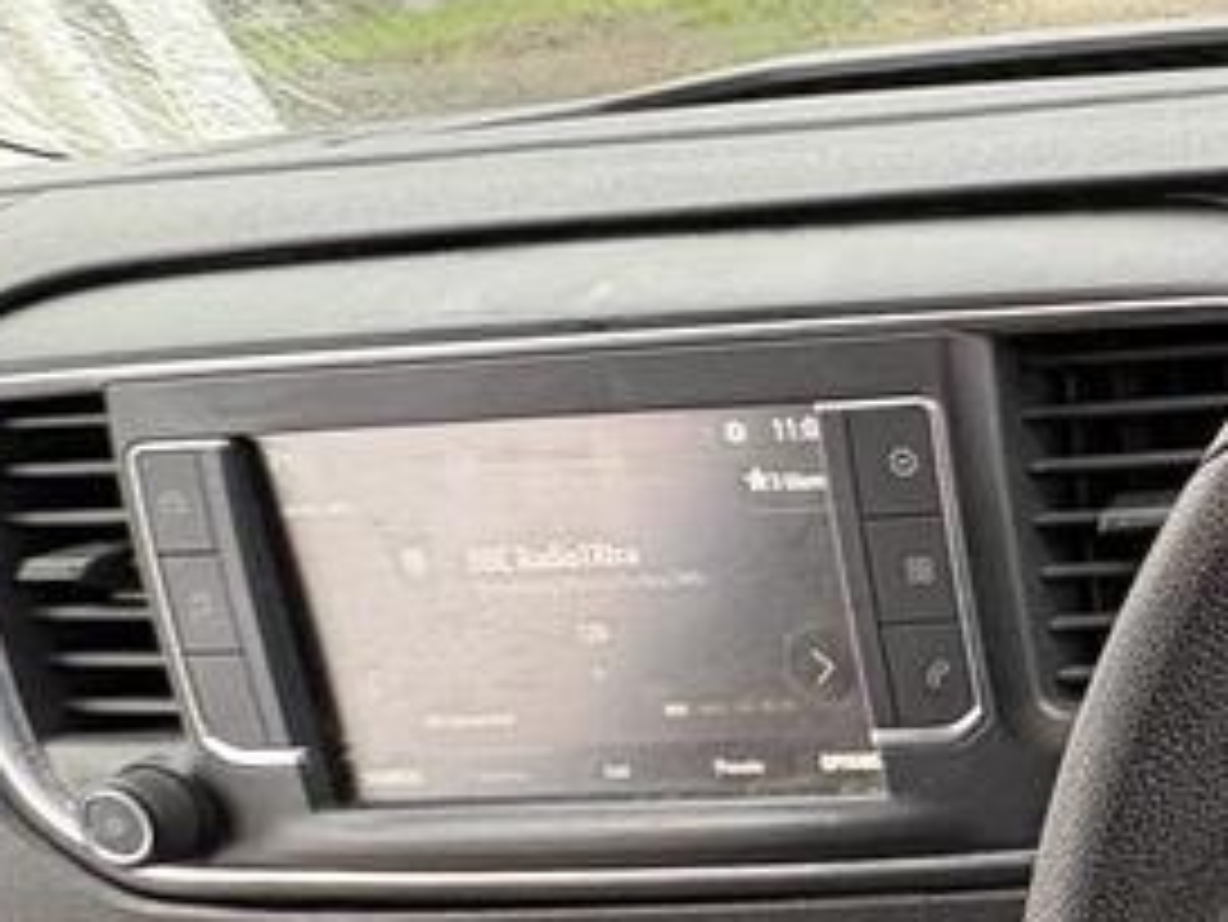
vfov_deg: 31.1
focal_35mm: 46
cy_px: 670
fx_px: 1633
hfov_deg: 27.2
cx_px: 1885
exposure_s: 1/60
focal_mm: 2.22
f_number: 2.2
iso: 250
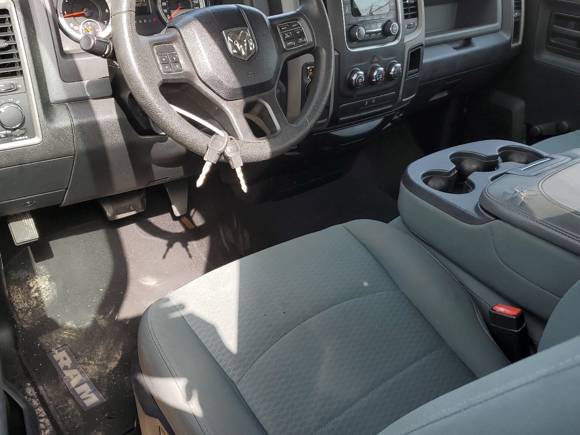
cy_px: 168
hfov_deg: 55.4
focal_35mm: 33
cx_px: 296
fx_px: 553
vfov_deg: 42.7
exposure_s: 1/370
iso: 50
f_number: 1.5
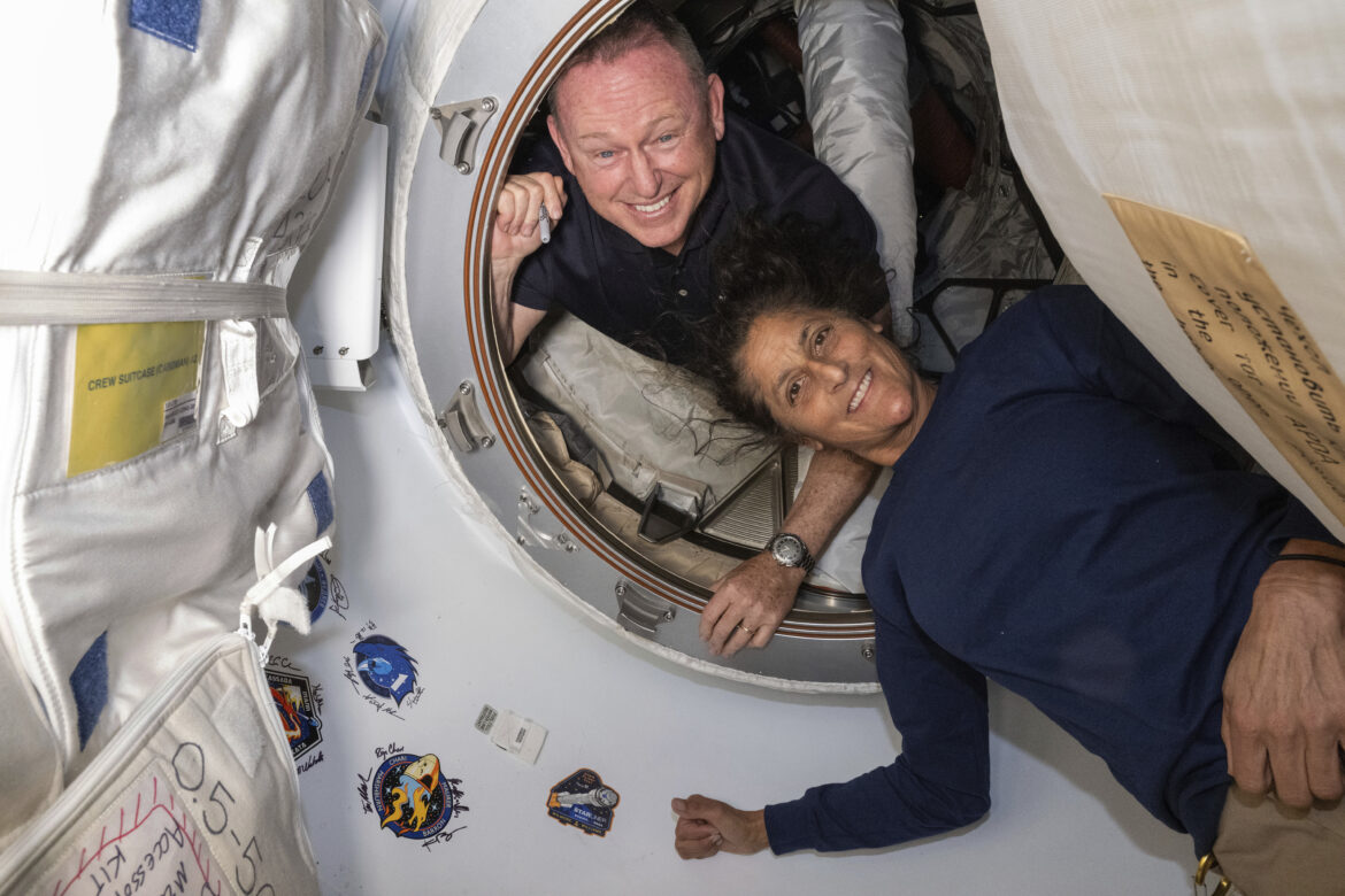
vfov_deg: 53.1
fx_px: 897
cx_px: 672
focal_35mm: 24
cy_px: 448
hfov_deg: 73.7
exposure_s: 1/80
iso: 5000
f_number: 11
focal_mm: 24
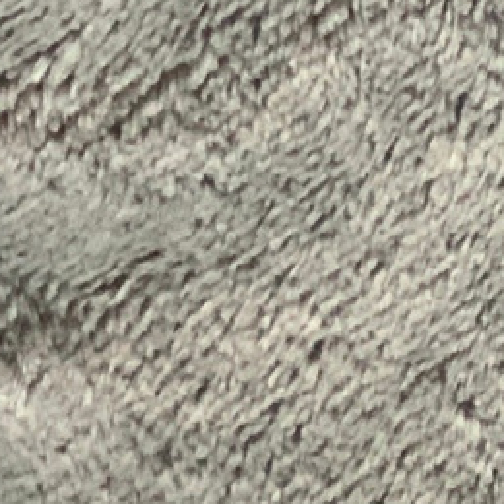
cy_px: 640
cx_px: 2173
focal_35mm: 252
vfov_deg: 6.9
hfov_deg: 5.7
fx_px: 4151
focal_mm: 3
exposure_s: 1/60
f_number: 1.8
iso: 200
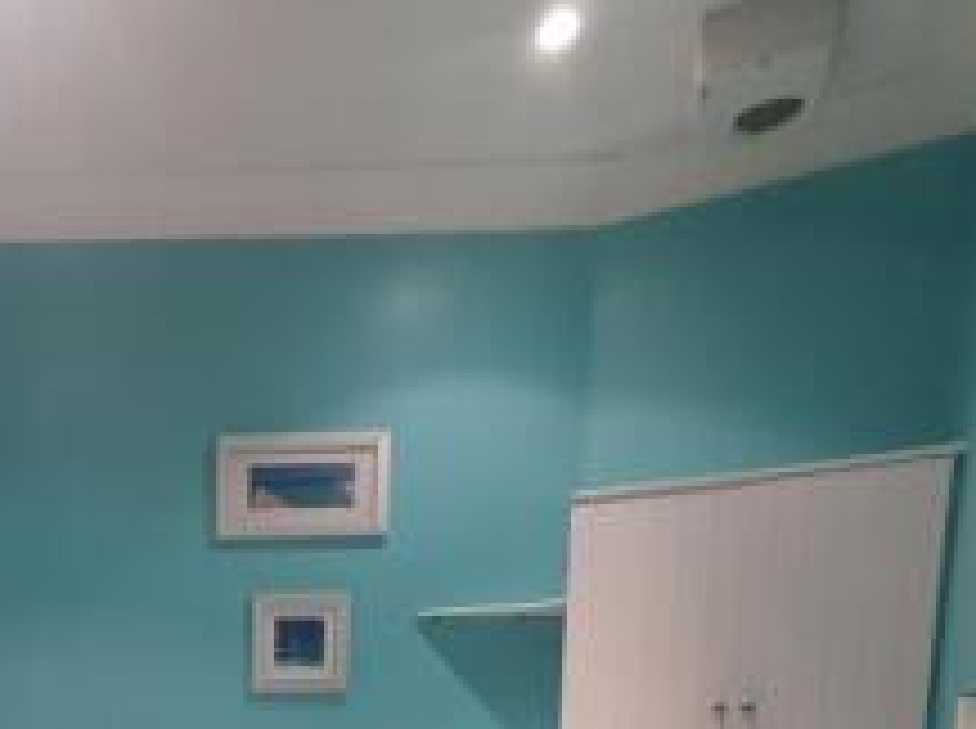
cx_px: 38
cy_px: 974
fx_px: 985
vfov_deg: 30.7
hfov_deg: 45.8
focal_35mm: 35
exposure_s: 1/50
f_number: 2.2
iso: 200
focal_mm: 1.8
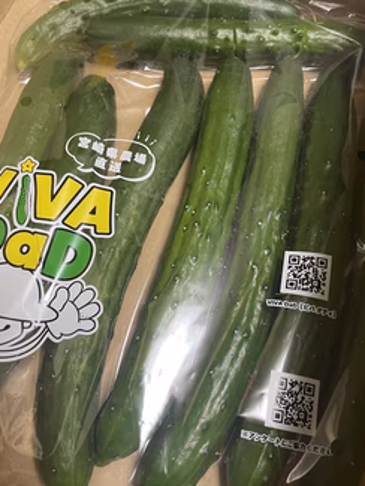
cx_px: 208
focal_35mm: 32
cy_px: 229
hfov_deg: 44.1
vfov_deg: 56.8
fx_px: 450
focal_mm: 4.2
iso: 200
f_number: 1.6
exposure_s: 1/50
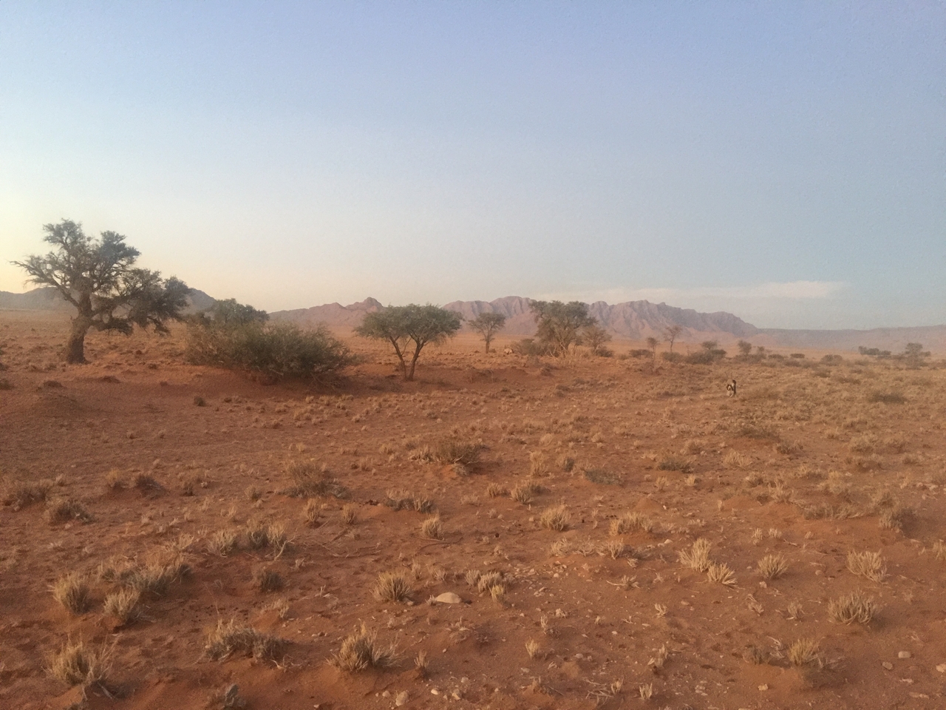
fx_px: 793
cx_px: 473
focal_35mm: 29
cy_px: 355
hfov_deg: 61.7
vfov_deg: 48.2
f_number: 2.2
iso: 160
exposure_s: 1/8
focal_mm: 4.15
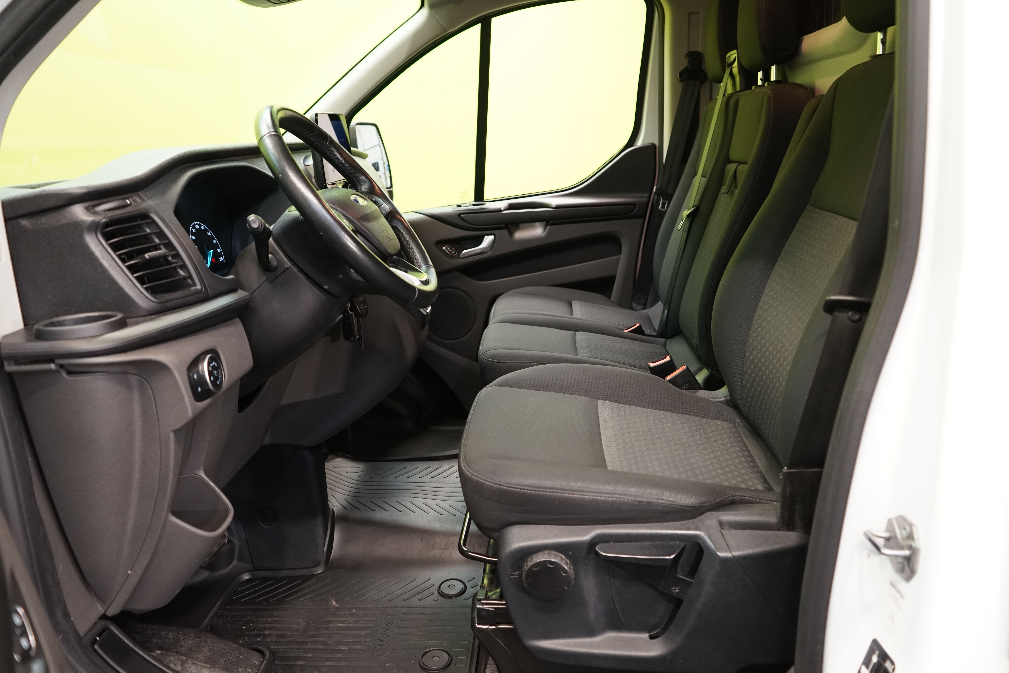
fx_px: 785
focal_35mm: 28
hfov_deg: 65.5
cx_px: 504
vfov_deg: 46.4
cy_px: 336
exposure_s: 1/30
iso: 1250
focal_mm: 28
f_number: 4
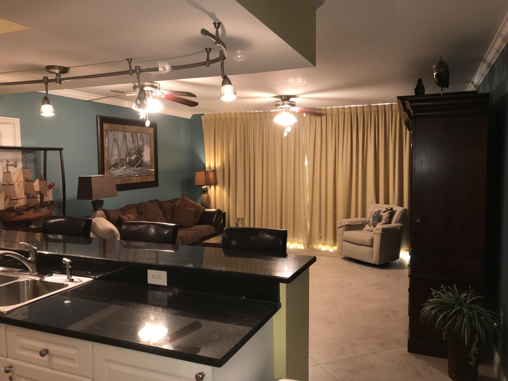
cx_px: 254
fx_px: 411
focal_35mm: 28
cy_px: 190
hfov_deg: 63.4
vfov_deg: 49.7
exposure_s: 1/30
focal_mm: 3.99
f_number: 1.8
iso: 50
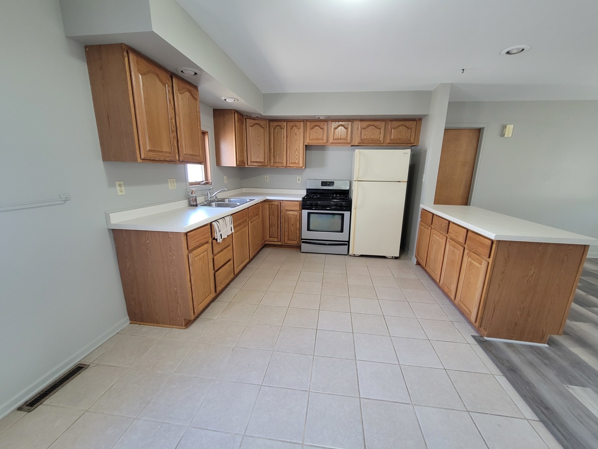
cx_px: 299
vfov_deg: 89.9
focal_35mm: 13
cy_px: 224
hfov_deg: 106.2
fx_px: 225
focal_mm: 2.2
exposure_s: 1/30
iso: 320
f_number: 2.2
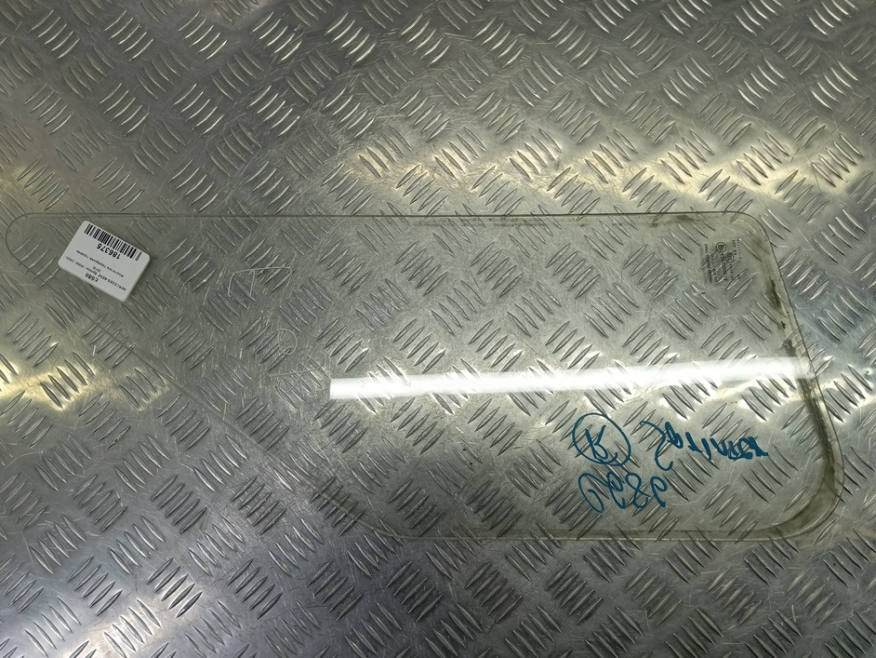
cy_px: 343
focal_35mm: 25
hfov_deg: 69.4
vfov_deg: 54.9
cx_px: 439
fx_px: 633
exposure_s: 1/100
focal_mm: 4.11
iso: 110
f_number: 1.6
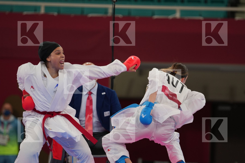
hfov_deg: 6.9
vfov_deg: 4.6
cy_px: 82
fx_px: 2042
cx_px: 122
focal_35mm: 300
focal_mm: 200
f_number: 2.8
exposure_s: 1/1000
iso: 500
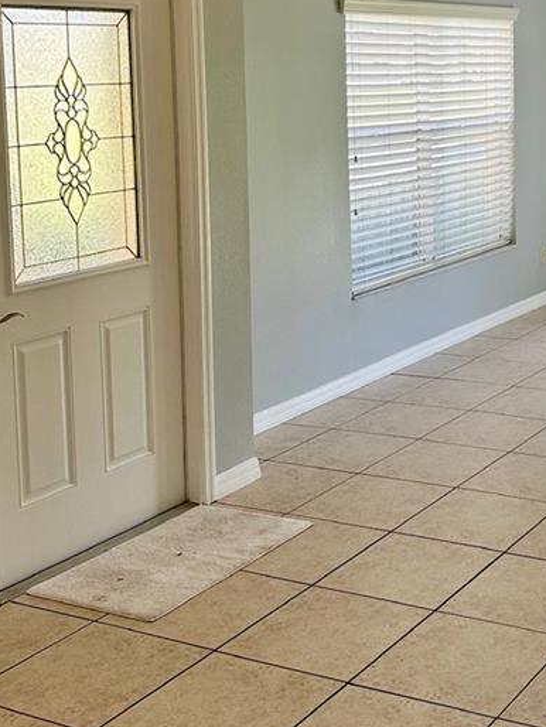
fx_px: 1177
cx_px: 588
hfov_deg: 24.5
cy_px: 161
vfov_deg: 33.5
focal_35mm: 56
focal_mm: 6.86
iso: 80
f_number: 1.78
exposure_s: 1/199
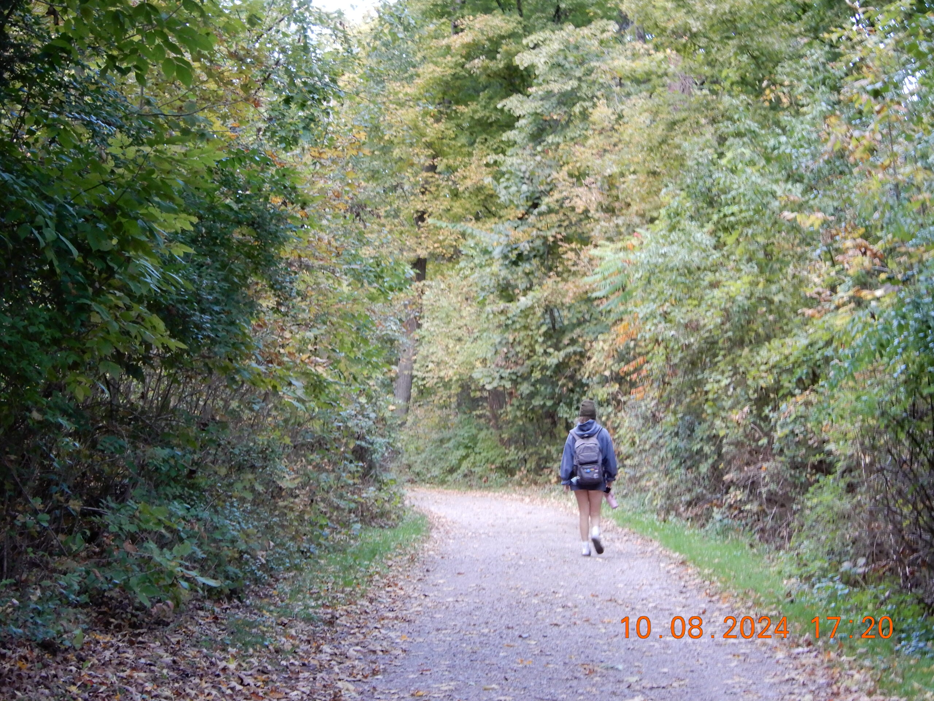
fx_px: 2078
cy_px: 350
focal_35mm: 77
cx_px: 467
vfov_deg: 19.1
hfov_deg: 25.3
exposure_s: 1/20
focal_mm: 13.7
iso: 400
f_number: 4.5
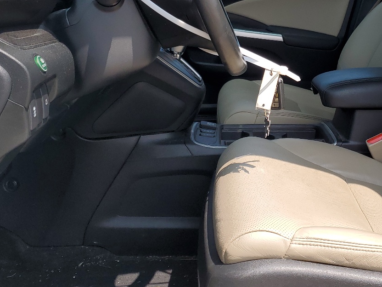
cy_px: 62
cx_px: 289
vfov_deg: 28.6
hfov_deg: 37.2
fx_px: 552
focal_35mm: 50
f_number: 1.5
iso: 50
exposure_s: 1/1429
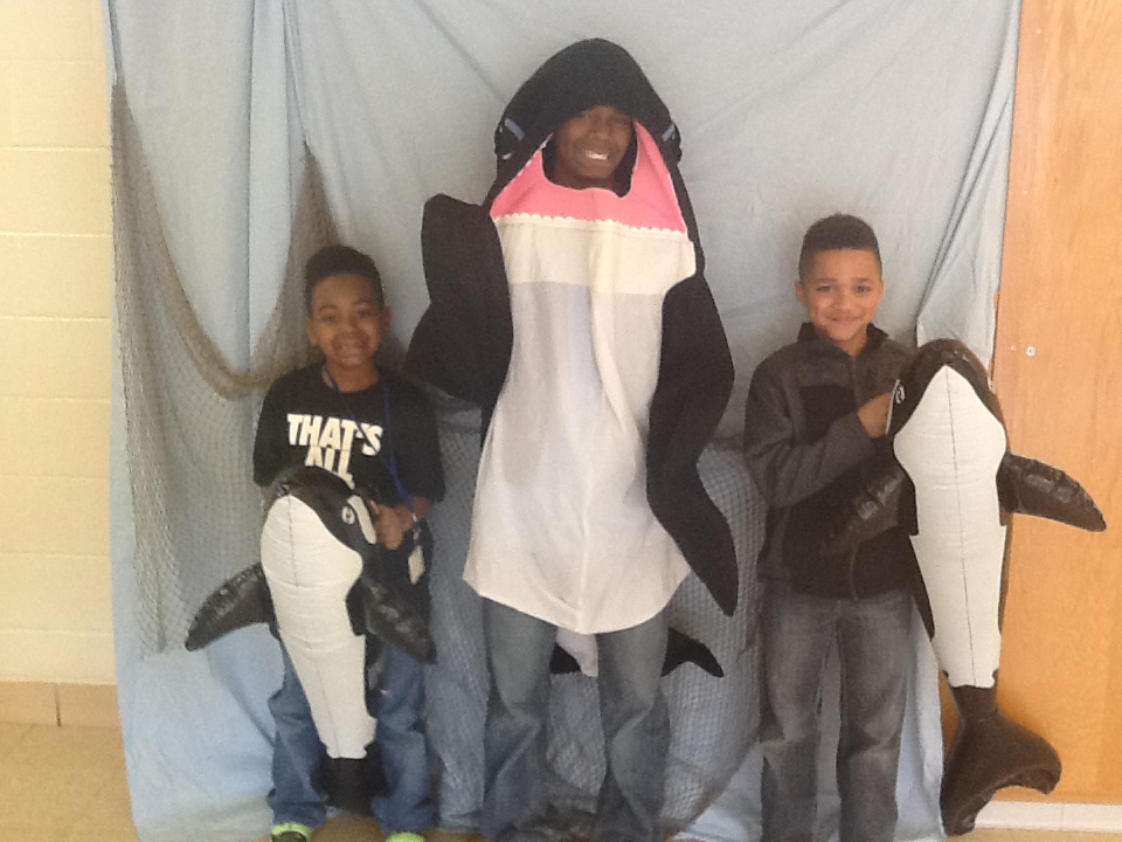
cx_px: 561
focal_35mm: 44
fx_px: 1426
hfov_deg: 42.9
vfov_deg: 32.9
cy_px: 421
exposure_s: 1/30
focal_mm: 2.03
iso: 100
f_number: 2.4
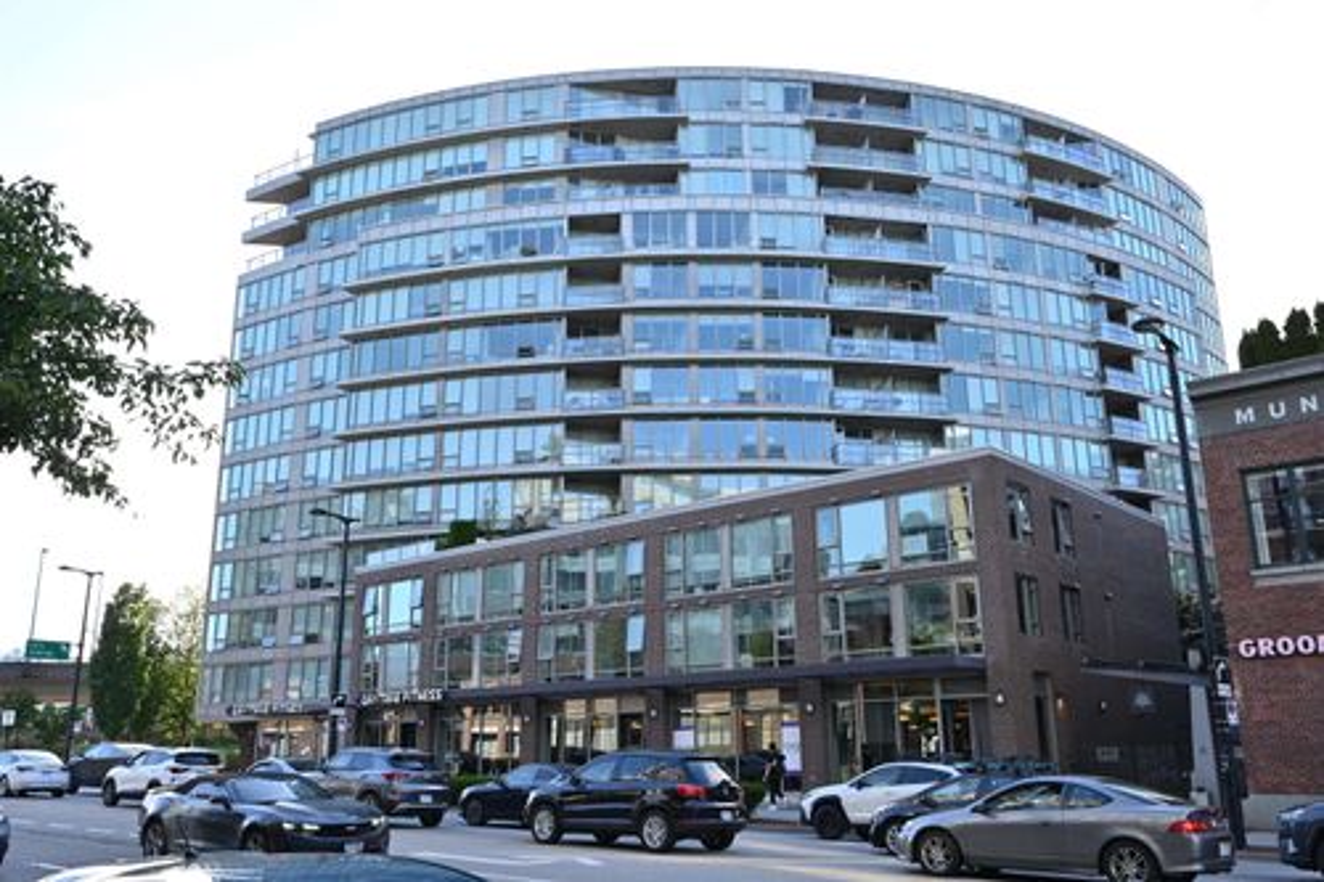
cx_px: 662
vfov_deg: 43.6
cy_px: 441
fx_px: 1103
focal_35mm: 30
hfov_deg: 61.9
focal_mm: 30
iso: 400
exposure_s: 1/250
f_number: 8
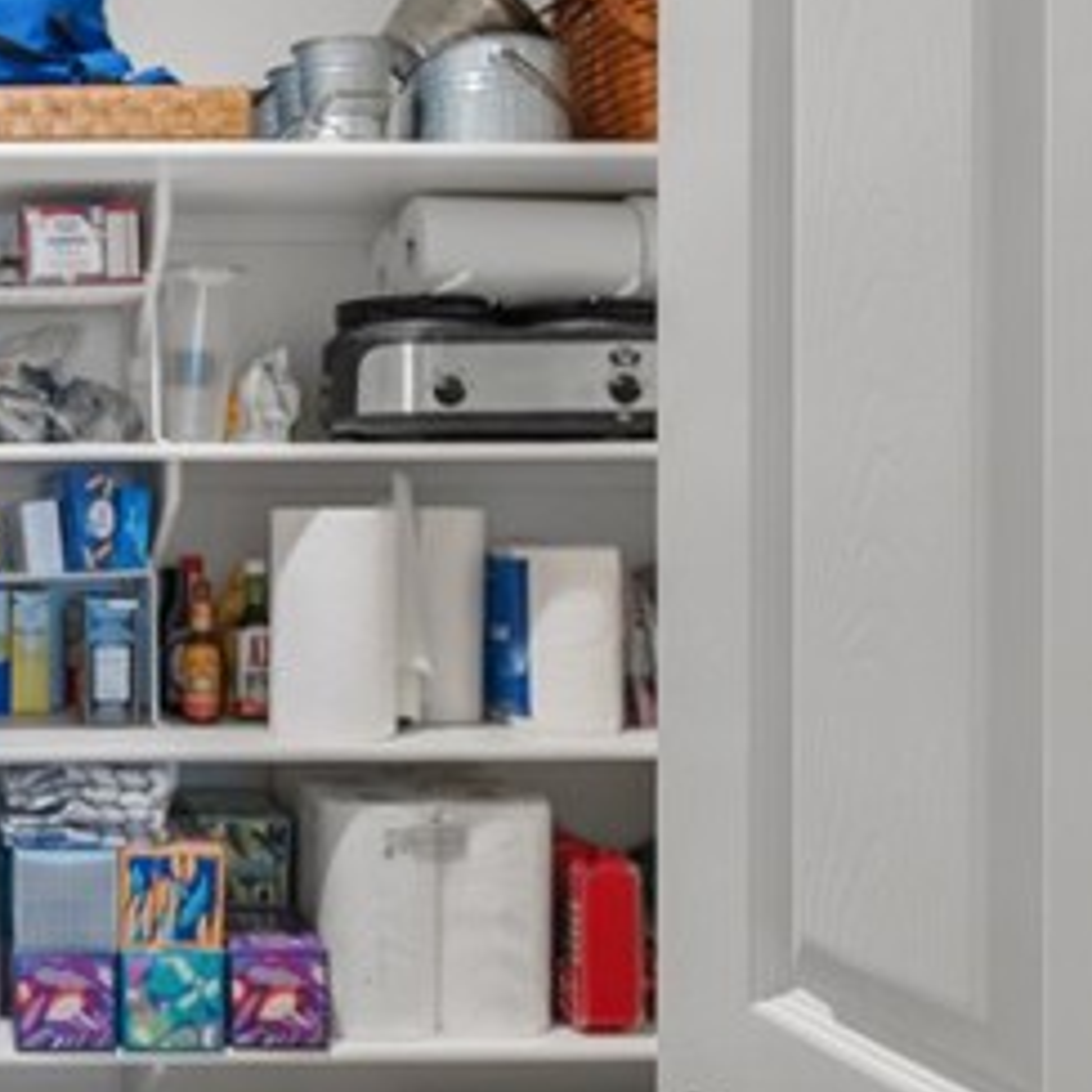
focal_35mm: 50
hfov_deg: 30.2
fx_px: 1785
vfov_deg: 34.0
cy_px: 562
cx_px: -130
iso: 200
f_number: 9
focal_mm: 14
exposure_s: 3.2
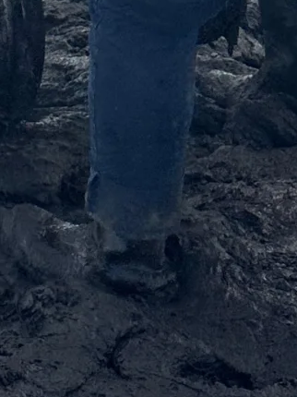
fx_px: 1638
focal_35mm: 143
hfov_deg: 10.2
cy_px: -335
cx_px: -70
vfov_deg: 12.5
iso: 80
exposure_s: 1/3472
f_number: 1.78
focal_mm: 6.86
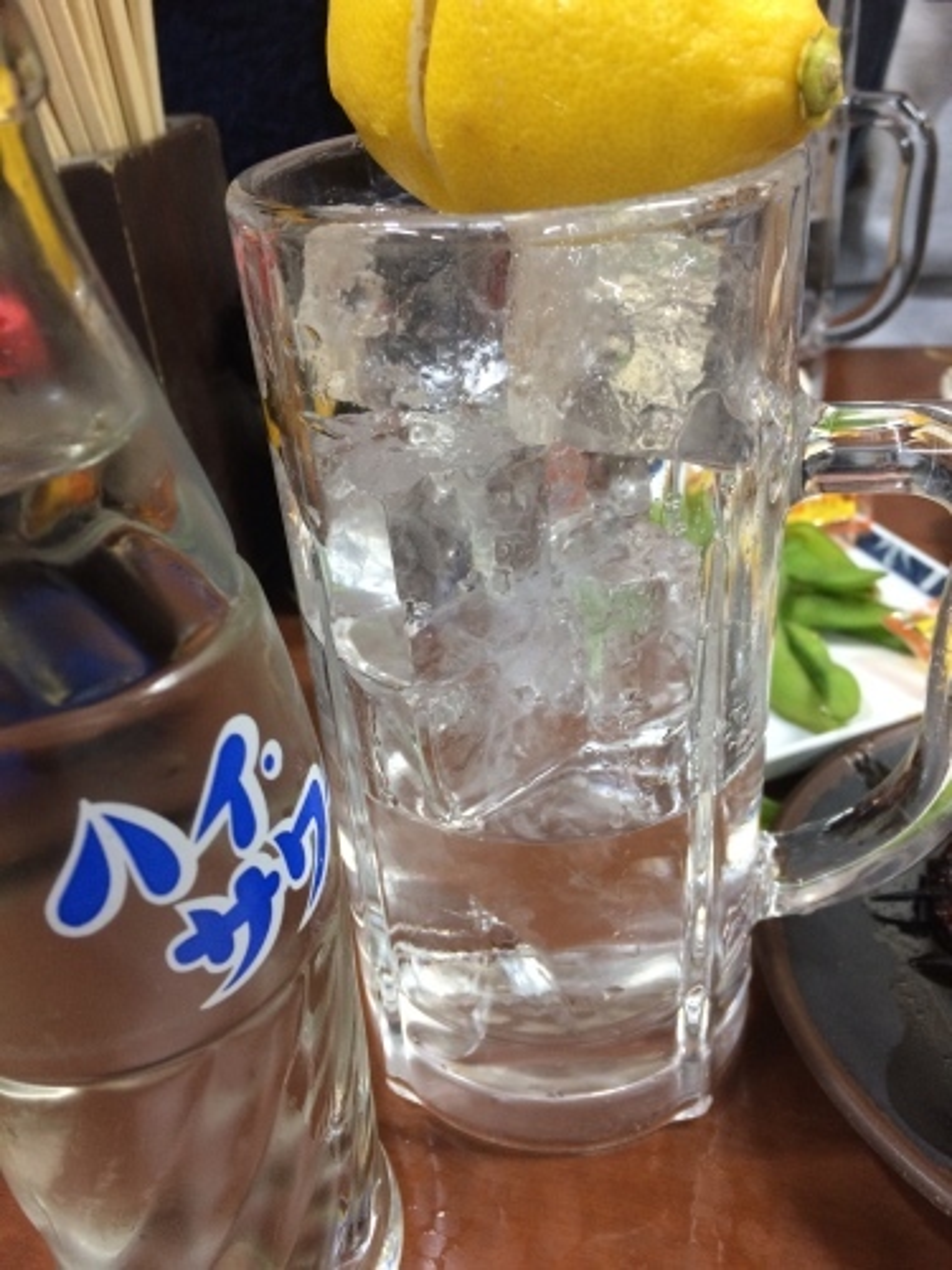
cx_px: 476
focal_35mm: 29
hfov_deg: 48.2
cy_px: 635
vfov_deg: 61.7
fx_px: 1063
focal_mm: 4.15
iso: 250
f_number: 2.2
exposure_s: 1/33
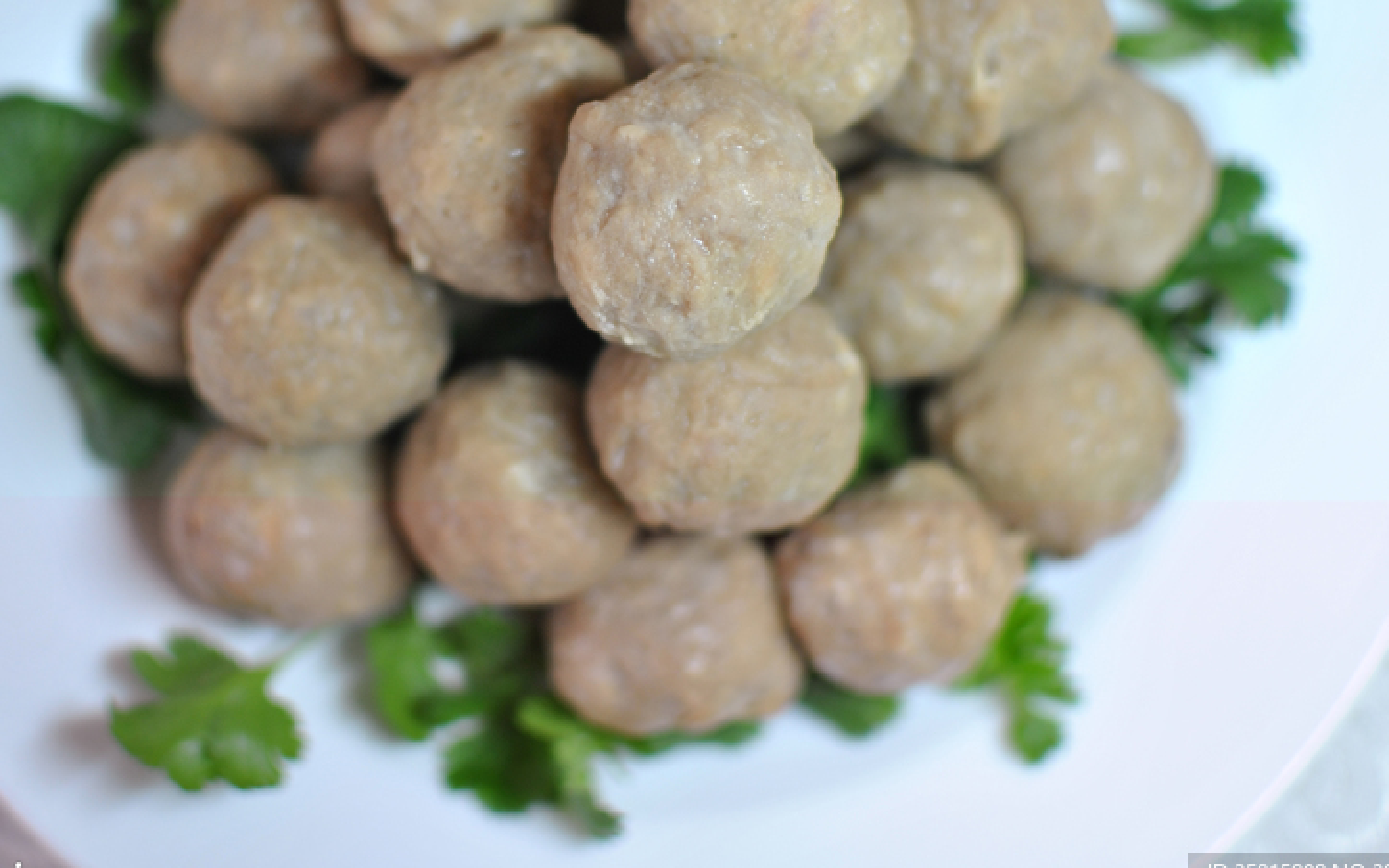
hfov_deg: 27.2
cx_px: 660
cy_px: 254
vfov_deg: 17.2
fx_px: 2867
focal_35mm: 76
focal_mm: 35
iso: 100
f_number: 1.8
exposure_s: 1/60
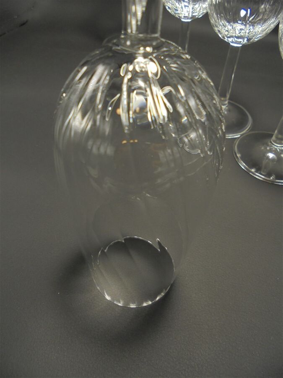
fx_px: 283
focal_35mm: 26
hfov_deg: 53.1
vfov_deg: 67.3
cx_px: 142
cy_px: 189
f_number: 3.5
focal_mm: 4.6
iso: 100
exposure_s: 1/30
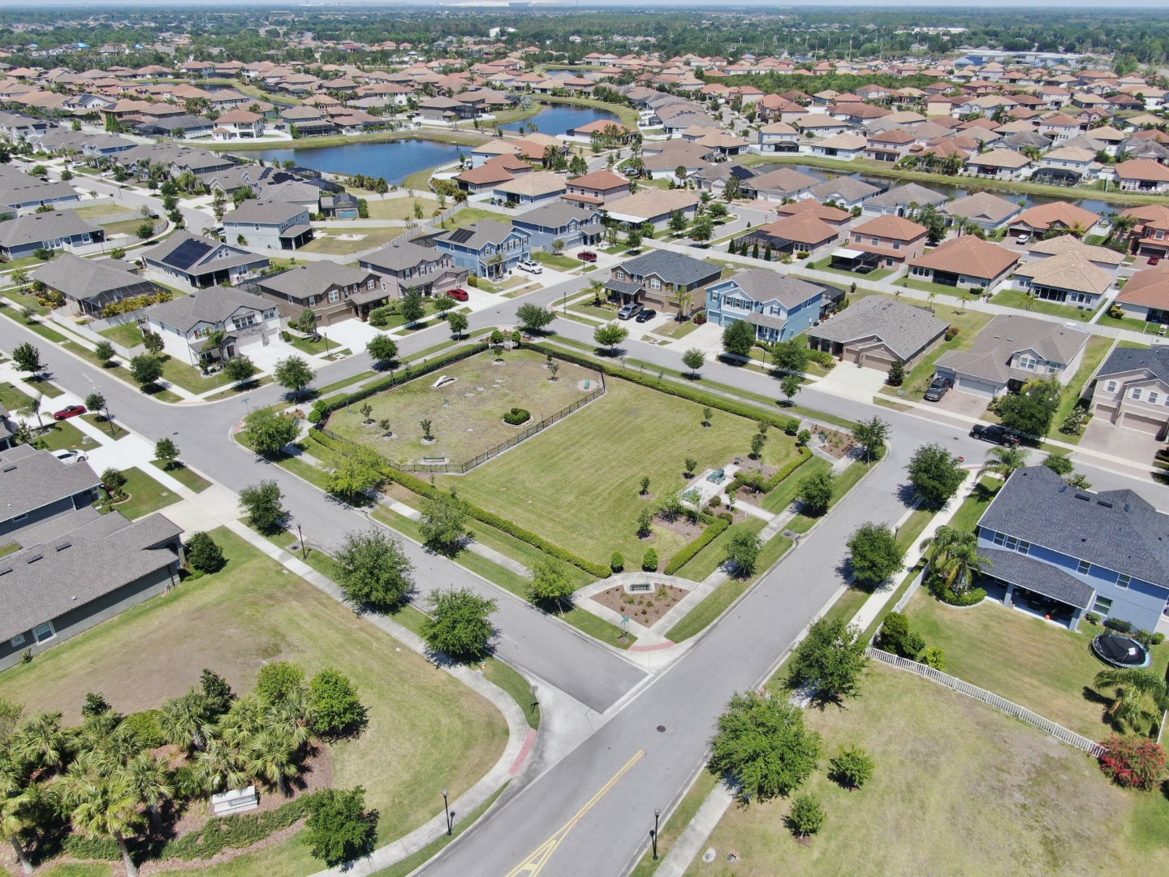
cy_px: 438
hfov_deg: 71.6
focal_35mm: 24
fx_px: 810
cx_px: 584
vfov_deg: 56.8
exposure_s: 1/1000
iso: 100
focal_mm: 4.39
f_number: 2.8
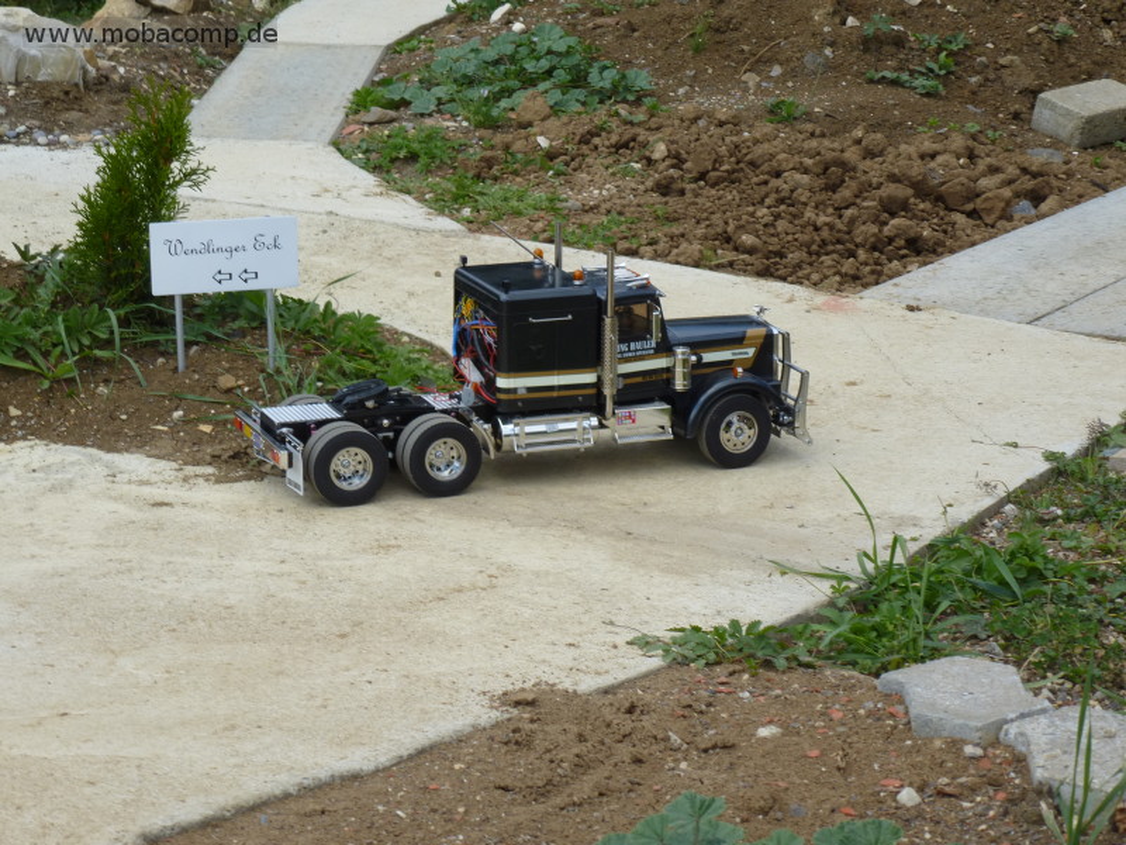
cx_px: 563
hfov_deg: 17.4
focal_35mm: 113
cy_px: 422
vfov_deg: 13.1
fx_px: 3676
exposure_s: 1/400
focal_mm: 20.2
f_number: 5.1
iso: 100
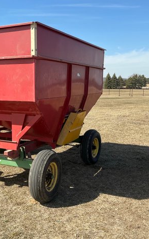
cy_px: 120
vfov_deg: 49.3
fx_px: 260
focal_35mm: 40
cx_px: 32
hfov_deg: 31.3
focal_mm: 3
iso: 25
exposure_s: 1/1221
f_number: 1.8
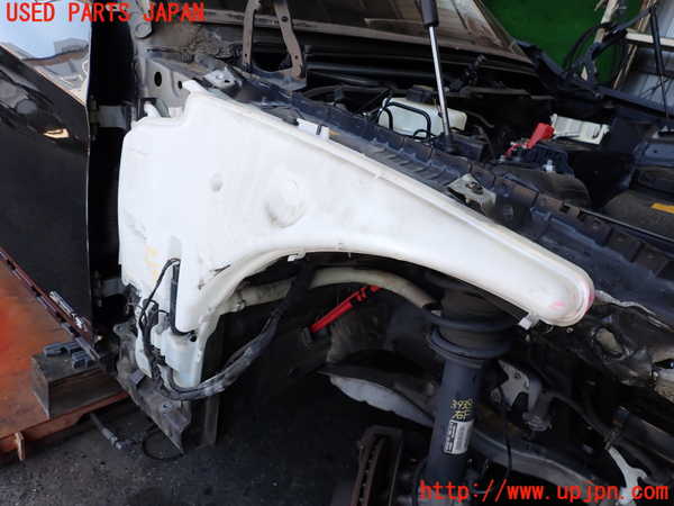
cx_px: 337
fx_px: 487
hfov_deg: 69.4
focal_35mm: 25
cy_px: 253
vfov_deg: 54.9
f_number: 2.8
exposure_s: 1/125
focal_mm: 4.5
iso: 100
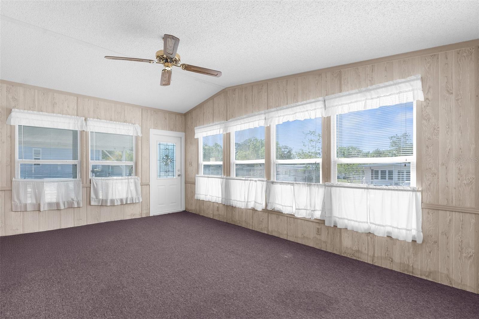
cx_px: 240
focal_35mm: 16
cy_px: 160
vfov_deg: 73.7
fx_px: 213
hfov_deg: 96.7
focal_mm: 16
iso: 500
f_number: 6.3
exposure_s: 1/60
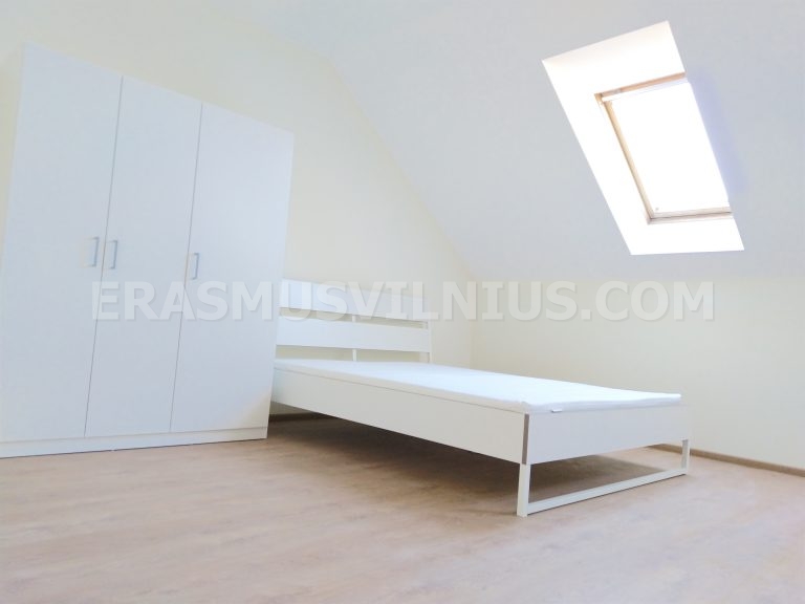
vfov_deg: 54.9
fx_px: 581
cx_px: 402
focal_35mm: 25
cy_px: 302
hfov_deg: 69.4
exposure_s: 1/33
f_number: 1.75
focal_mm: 4.28
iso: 125
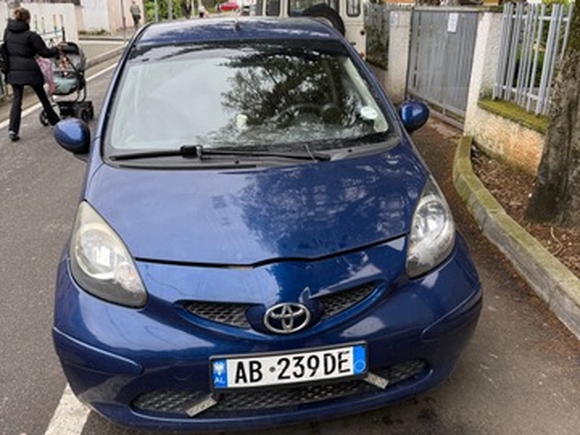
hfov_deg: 71.6
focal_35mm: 24
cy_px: 218
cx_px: 290
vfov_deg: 56.8
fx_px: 402
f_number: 1.78
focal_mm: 6.76
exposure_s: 1/660
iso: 100
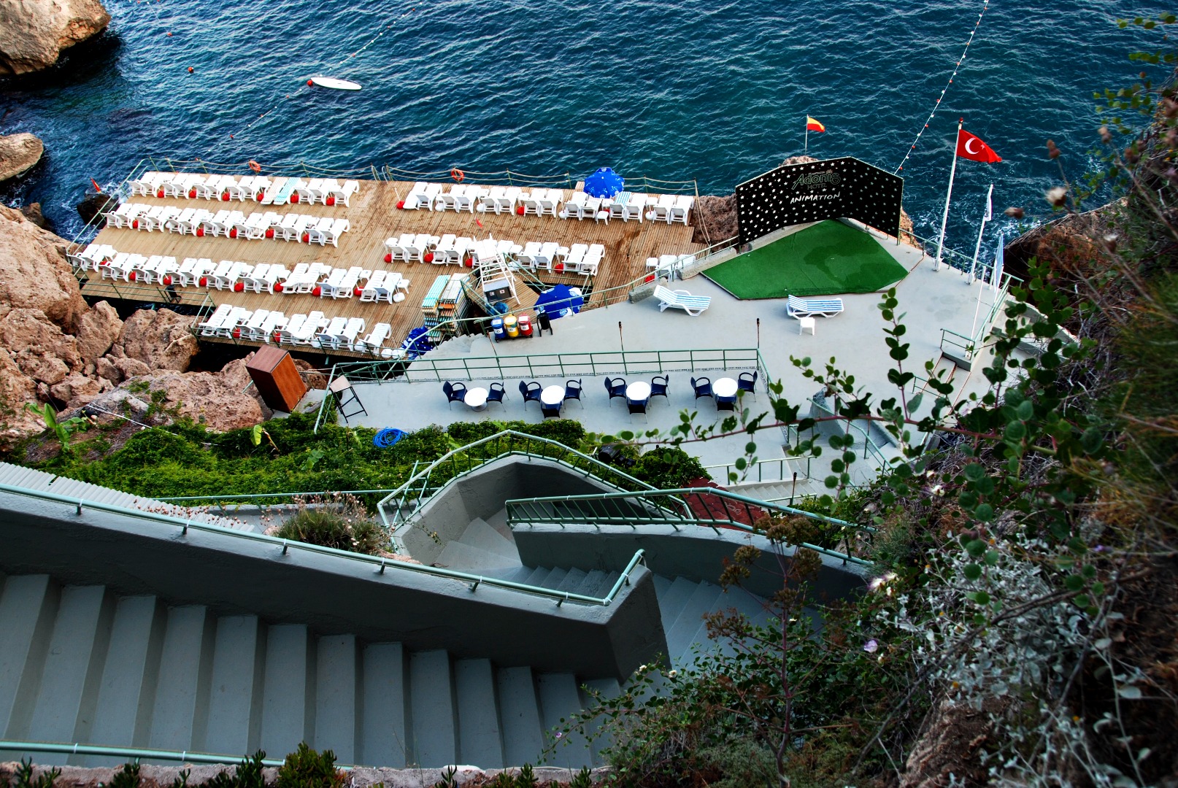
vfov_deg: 43.7
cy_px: 394
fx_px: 983
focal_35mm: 30
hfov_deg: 61.9
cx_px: 589
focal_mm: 20
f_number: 5.6
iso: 100
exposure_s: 1/40
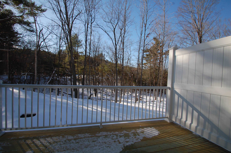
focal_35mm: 15
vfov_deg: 77.2
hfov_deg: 100.4
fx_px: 96
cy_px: 76
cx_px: 116
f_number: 8
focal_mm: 10
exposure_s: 1/250
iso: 200
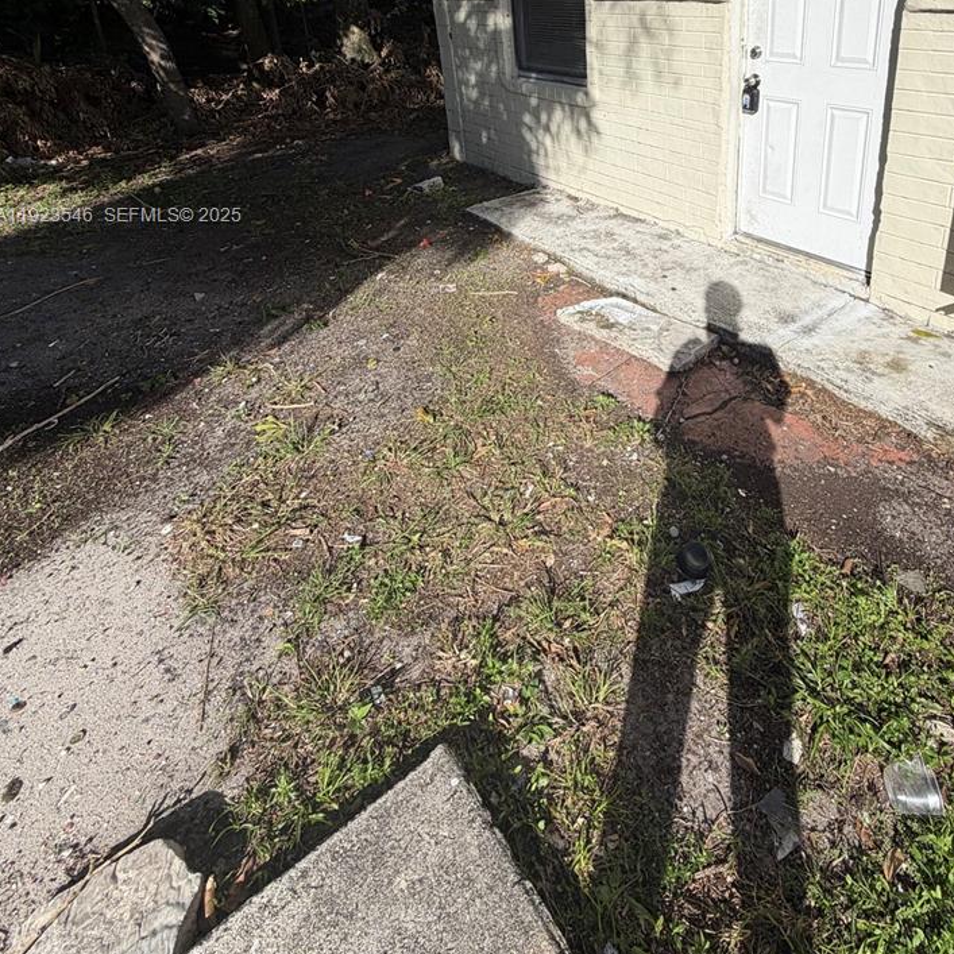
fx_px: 655
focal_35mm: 21
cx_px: 599
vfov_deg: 66.7
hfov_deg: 70.9
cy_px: 217
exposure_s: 1/1211
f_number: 2.2
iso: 20
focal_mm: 2.22
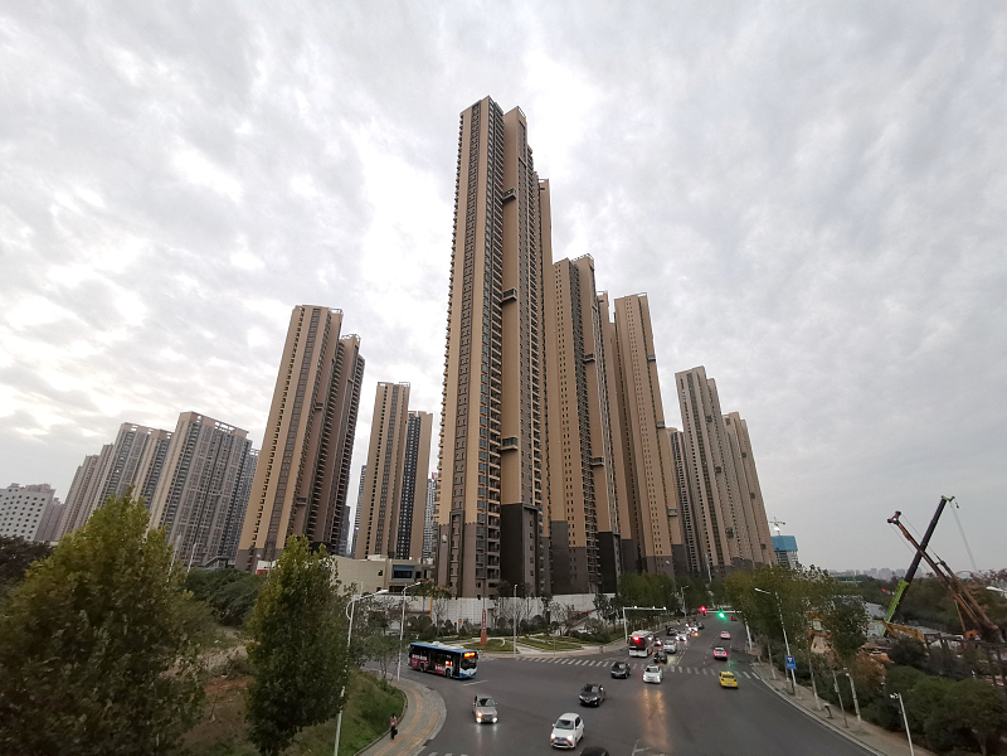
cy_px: 378
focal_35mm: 16
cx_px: 504
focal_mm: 2.35
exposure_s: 1/50
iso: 320
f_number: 2.2
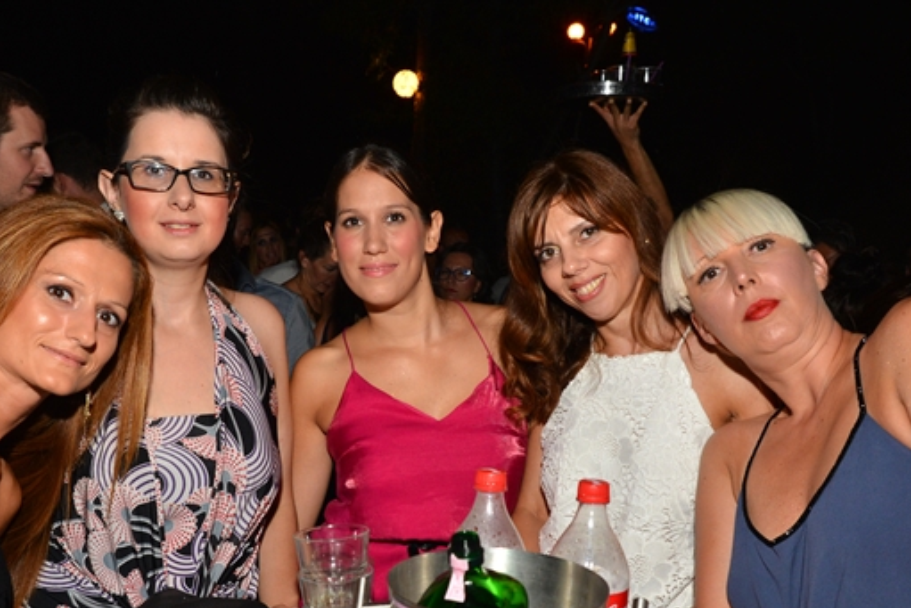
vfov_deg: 35.4
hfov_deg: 51.7
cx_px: 385
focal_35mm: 37
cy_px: 429
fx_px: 937
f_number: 6.3
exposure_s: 1/125
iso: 1250
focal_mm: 21
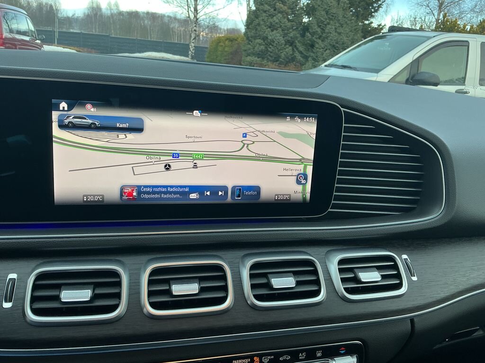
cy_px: 182
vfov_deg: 48.2
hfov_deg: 61.7
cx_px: 242
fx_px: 406
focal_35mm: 29
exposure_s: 1/120
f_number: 1.8
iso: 64
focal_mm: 3
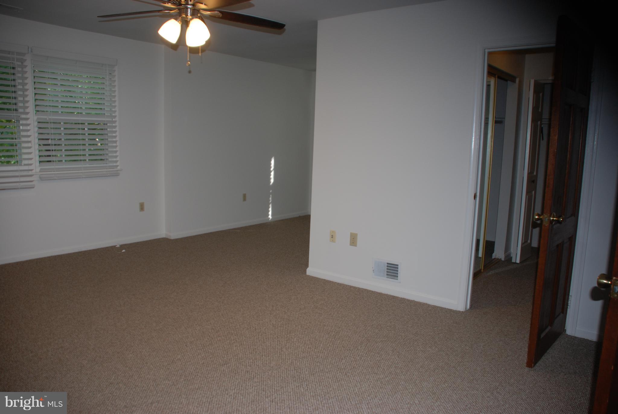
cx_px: 309
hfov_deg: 67.3
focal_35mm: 27
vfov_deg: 48.0
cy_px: 207
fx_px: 464
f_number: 3.5
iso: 200
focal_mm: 18
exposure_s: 1/60
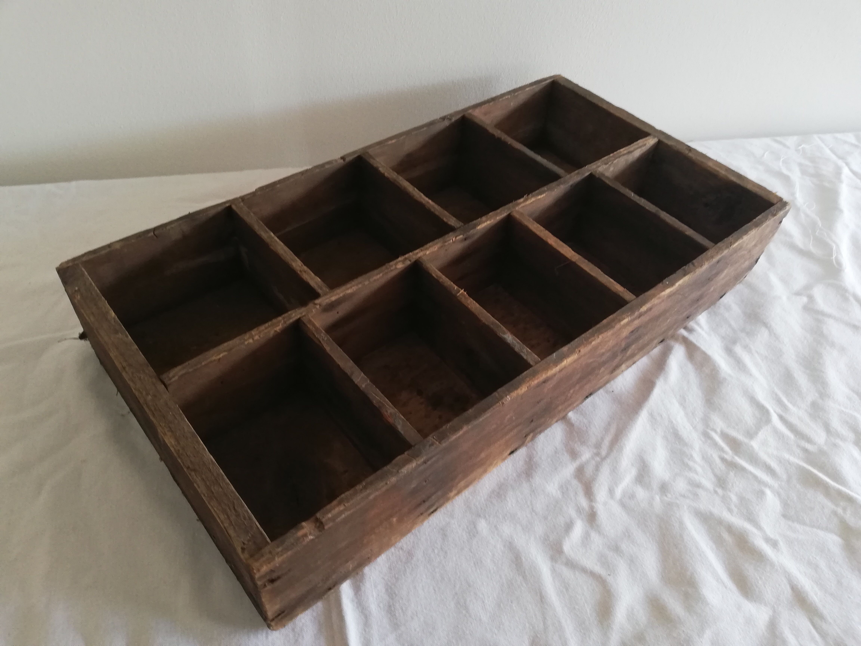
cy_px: 323
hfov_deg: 67.3
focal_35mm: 26
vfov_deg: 53.1
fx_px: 647
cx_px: 430
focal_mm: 3.81
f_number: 2.2
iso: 250
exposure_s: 1/33.3
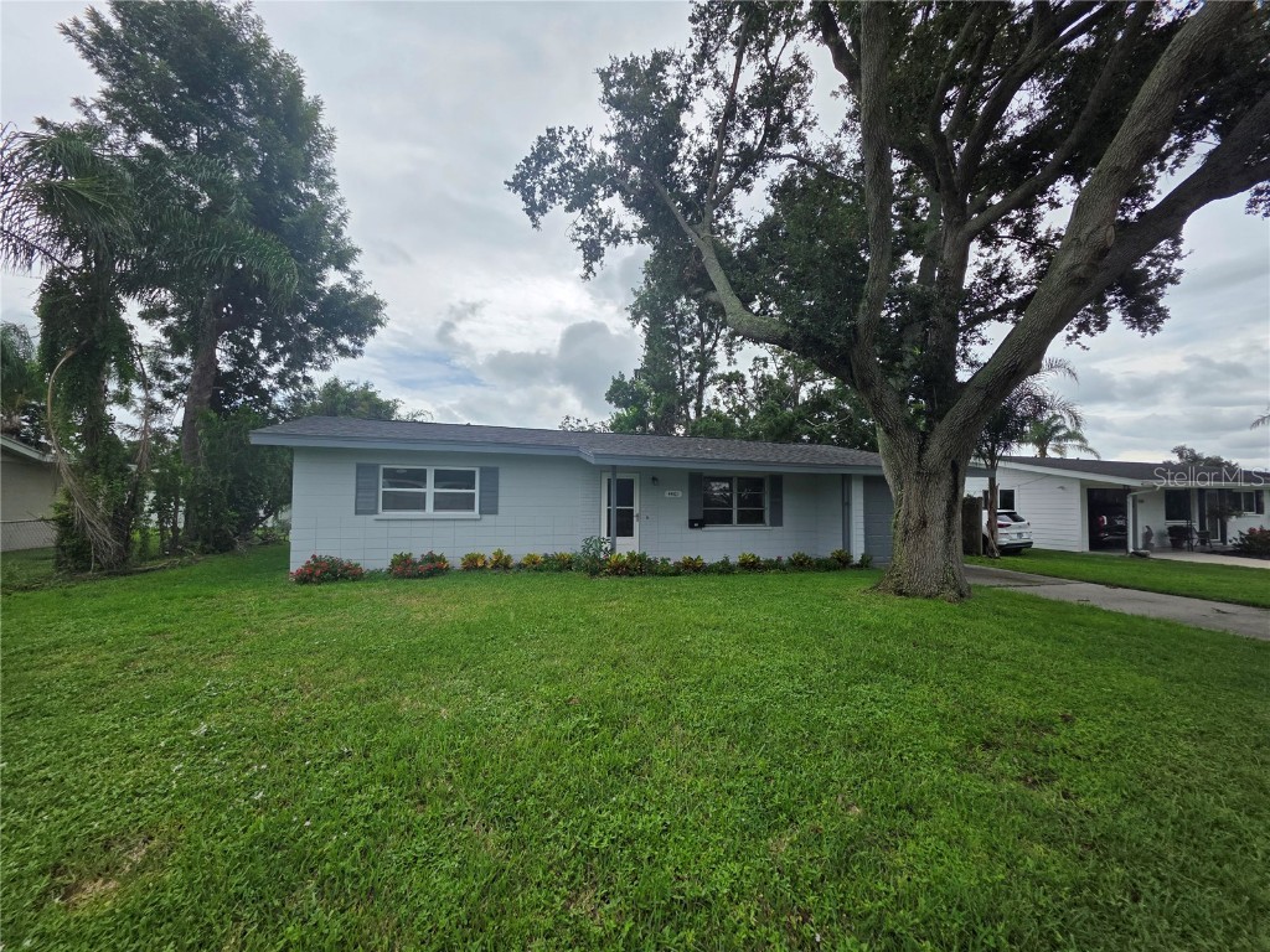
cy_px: 476
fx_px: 477
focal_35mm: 13
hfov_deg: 106.2
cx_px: 635
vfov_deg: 89.9
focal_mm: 2.2
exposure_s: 1/1628
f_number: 1.9
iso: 40
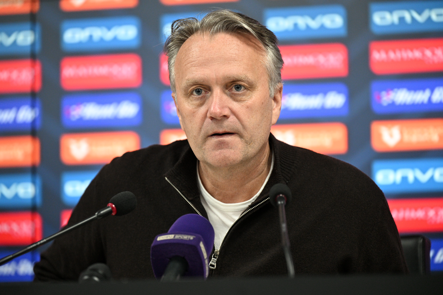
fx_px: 2461
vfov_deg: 6.9
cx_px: 222
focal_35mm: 200
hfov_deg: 10.3
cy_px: 148
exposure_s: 1/320
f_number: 3.2
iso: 2500
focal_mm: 200
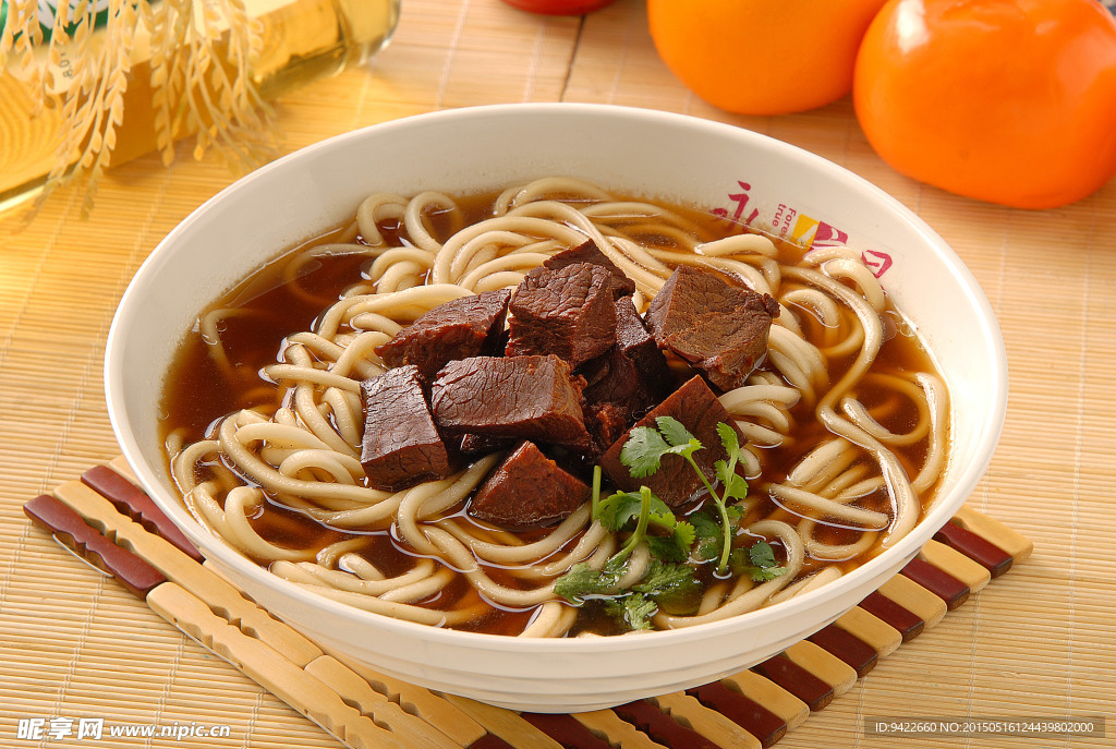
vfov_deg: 10.8
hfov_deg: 16.0
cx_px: 558
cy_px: 374
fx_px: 3960
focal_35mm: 128
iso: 100
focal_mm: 85
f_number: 14
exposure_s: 1/125
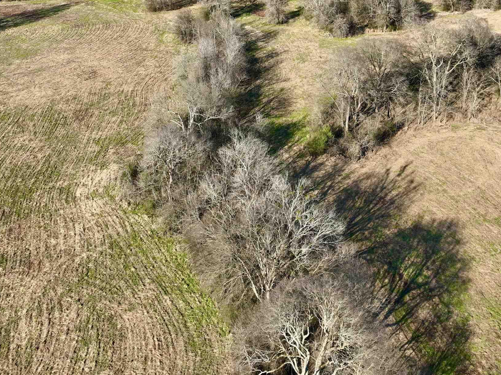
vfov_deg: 30.5
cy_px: 28
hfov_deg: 41.7
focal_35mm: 45
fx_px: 651
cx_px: 319
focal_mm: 12.29
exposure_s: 1/400
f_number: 2.8
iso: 120
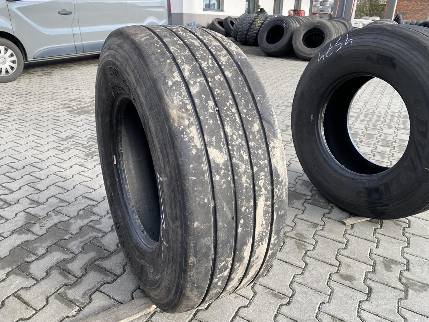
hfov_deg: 67.3
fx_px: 322
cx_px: 214
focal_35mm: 26
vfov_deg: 53.1
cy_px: 161
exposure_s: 1/173
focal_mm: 4.25
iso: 32
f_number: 1.8
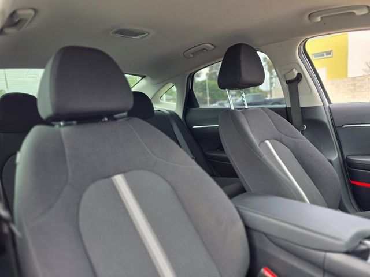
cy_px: 138
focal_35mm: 23
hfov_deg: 73.9
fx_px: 246
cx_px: 185
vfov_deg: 58.9
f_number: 1.7
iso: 100
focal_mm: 6.3
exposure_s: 1/180
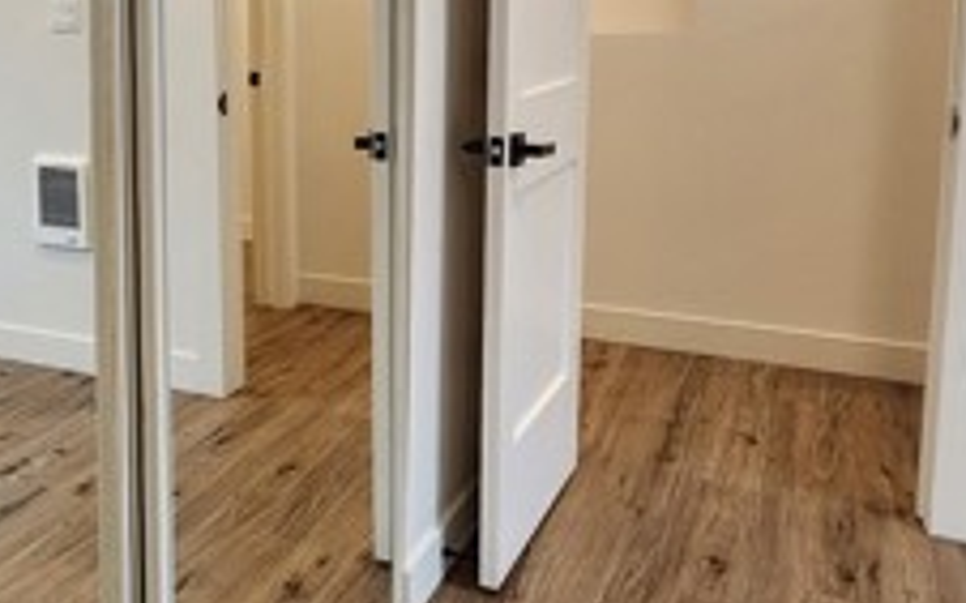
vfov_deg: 32.1
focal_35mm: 39
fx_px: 1026
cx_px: 47
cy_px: 150
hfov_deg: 44.5
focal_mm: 2.2
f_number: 2.2
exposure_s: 1/60
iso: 200
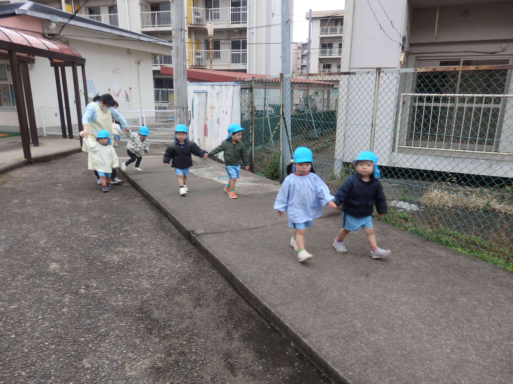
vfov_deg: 54.9
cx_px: 256
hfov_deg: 69.4
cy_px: 192
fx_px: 370
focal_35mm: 25
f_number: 3
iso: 125
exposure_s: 1/60
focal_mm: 4.5
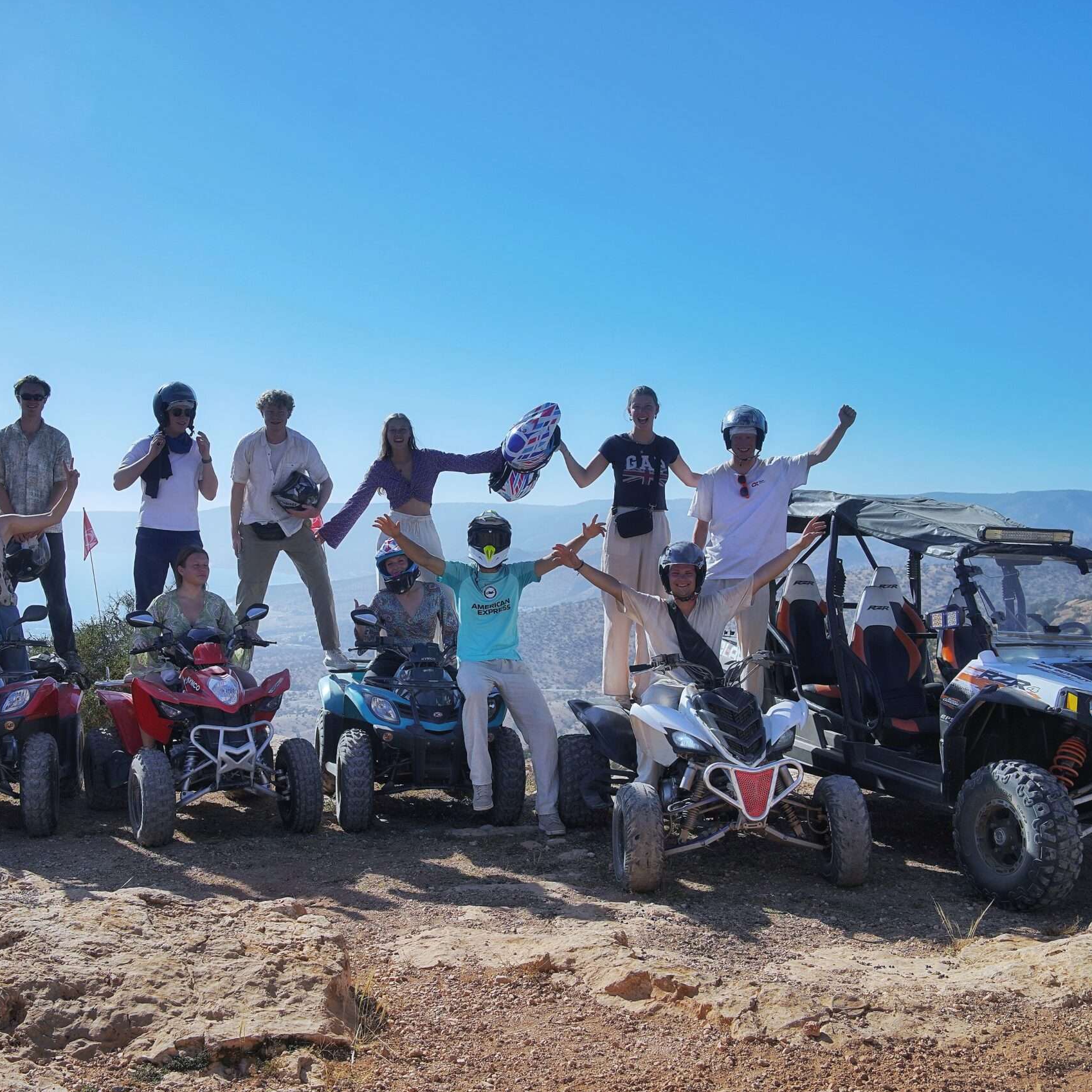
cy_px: 547
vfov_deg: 40.9
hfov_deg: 40.8
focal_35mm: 41
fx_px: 1463
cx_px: 451
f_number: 6.3
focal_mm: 32
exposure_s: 1/1250
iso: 125
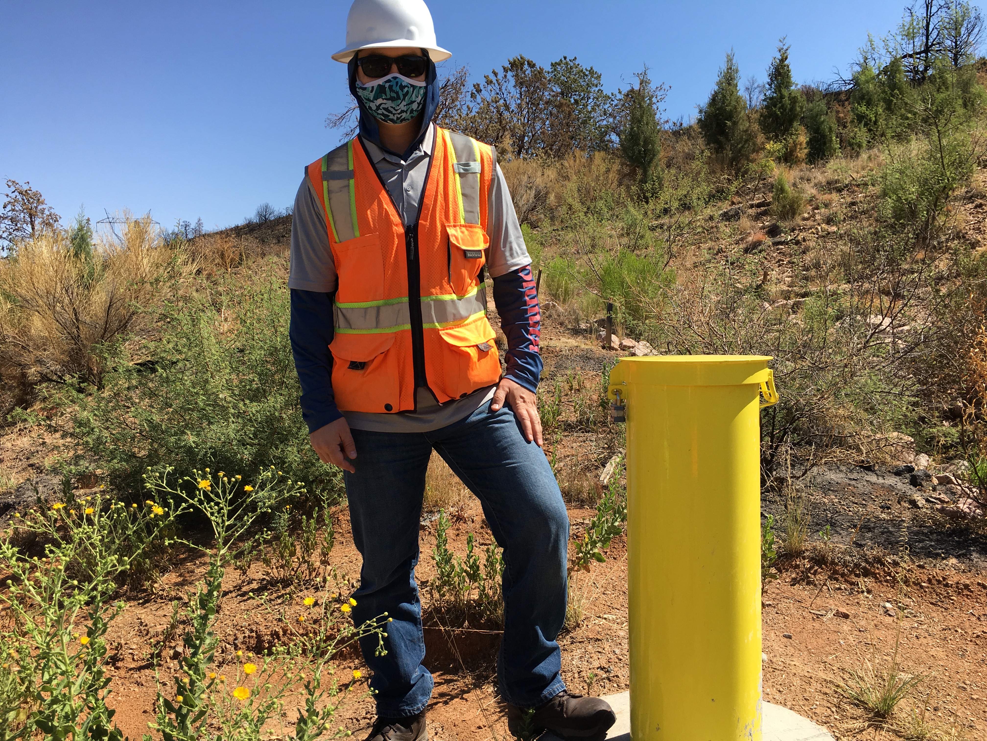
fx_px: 827
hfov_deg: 61.7
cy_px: 370
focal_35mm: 29
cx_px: 494
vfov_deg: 48.2
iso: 25
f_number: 2.2
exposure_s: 1/1261
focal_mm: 4.15
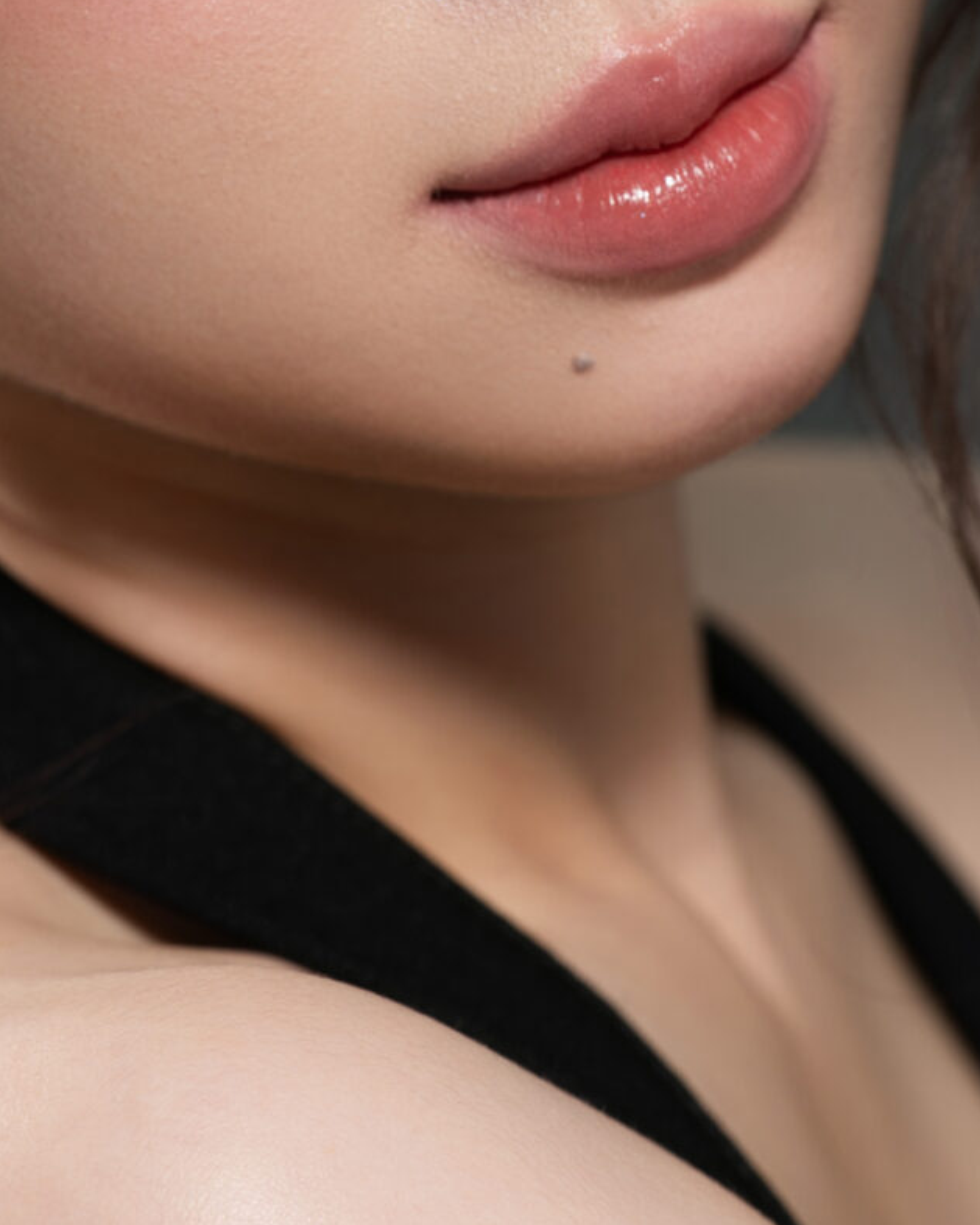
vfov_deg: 3.2
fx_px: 22148
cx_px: 219
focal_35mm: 611
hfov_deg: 2.5
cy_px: 106
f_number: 5
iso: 125
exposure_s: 1/100
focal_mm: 200
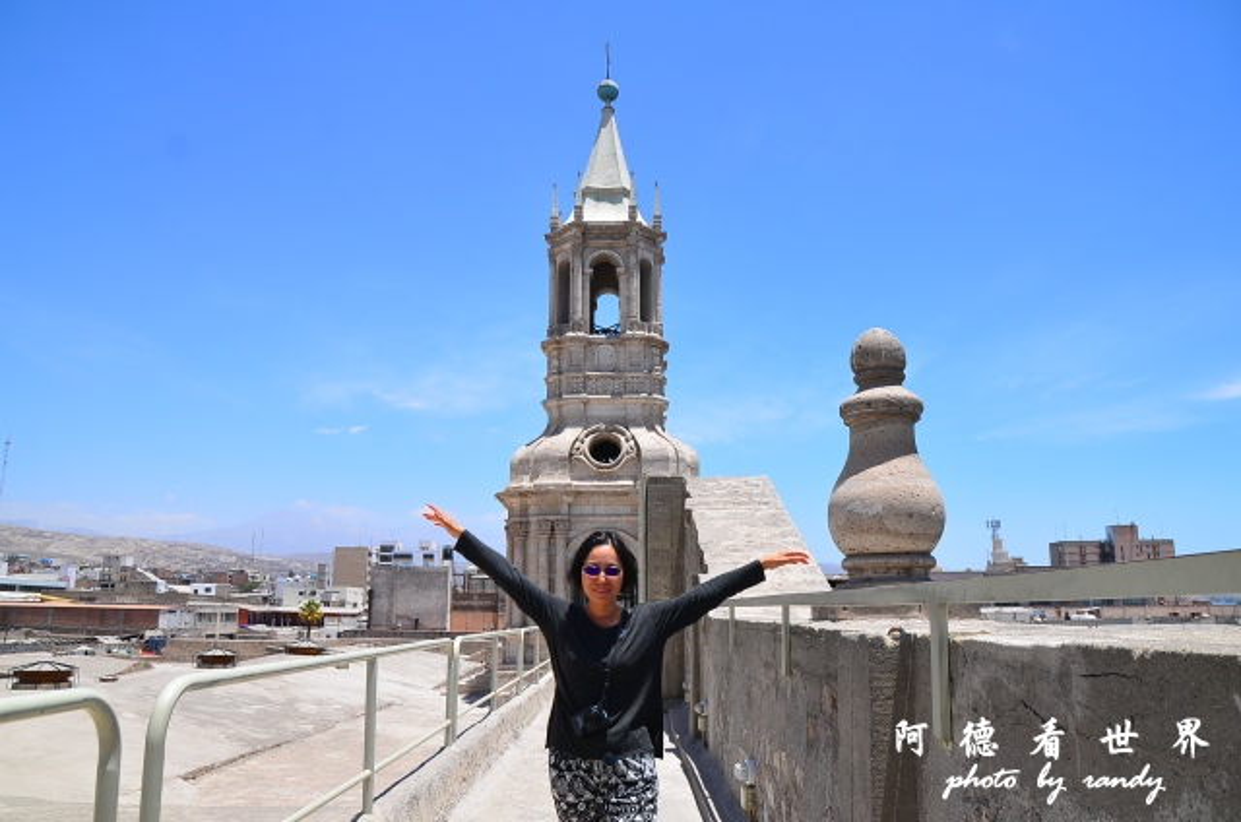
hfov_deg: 70.5
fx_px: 877
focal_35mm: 26
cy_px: 411
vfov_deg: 50.2
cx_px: 620
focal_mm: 17
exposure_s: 1/500
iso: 100
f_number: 5.6
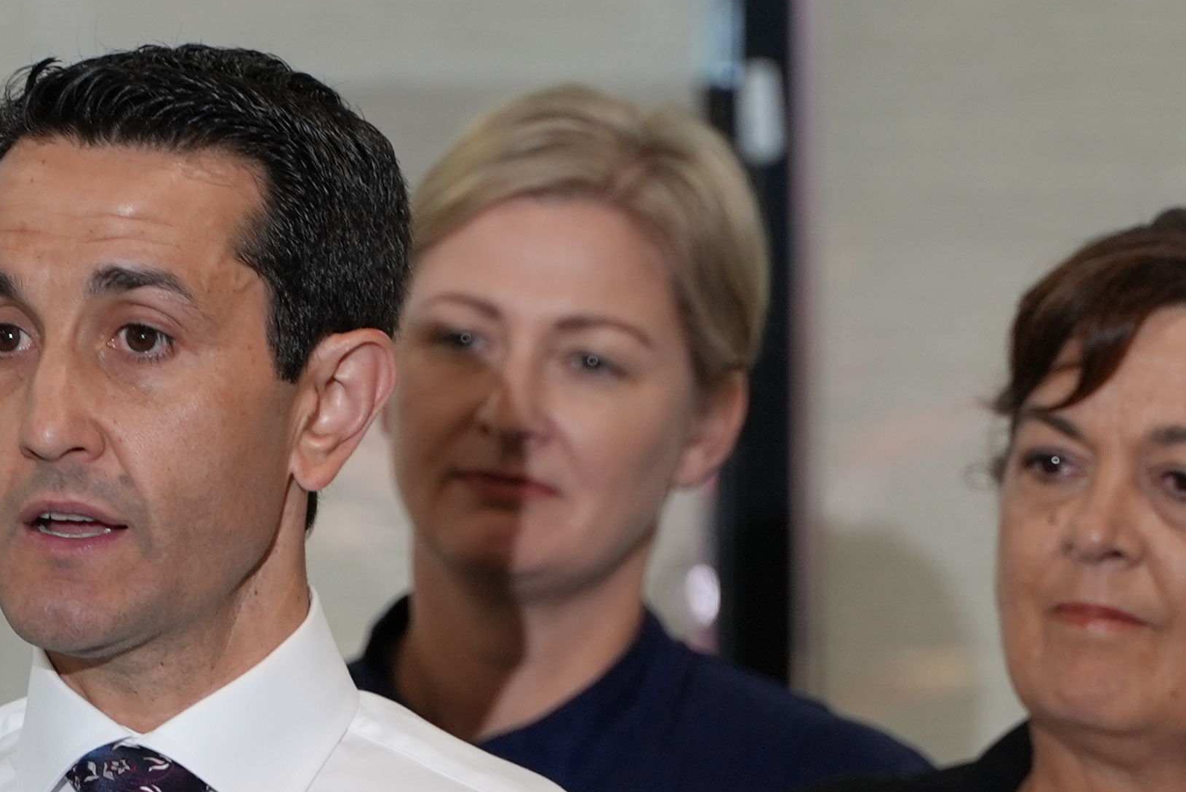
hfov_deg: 5.9
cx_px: 193
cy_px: 624
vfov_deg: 3.9
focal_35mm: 351
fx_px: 11568
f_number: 4
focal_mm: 135
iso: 1000
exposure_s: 1/160
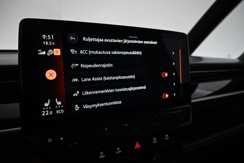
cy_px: 82
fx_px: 163
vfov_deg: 53.1
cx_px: 122
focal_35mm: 24
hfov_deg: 73.7
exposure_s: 1/60
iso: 640
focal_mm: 16
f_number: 4
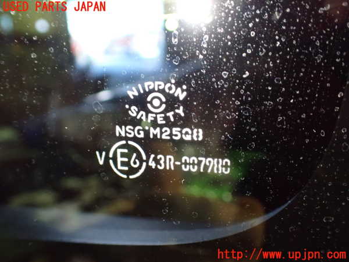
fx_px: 323
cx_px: 174
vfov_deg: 44.2
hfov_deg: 56.8
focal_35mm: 32
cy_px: 131
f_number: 2.4
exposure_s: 1/30
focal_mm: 5.79
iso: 1250
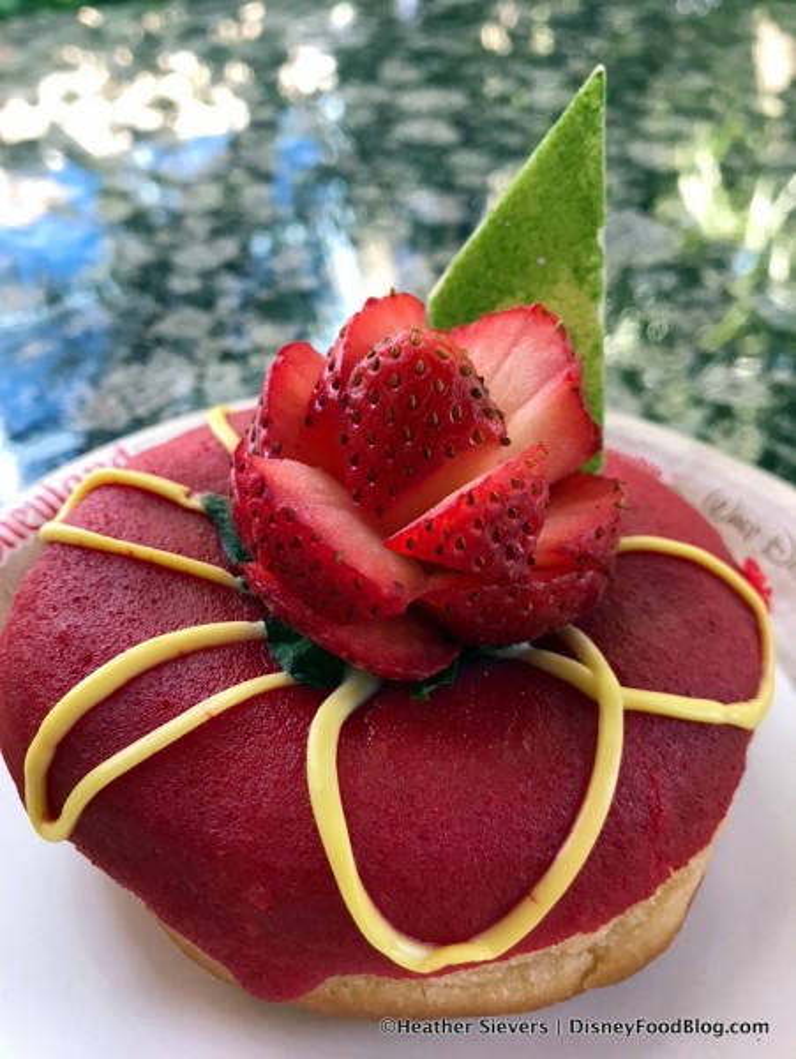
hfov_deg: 49.8
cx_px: 398
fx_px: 857
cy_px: 530
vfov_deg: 63.4
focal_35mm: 28
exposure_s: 1/30
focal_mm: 3.99
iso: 20
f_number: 1.8
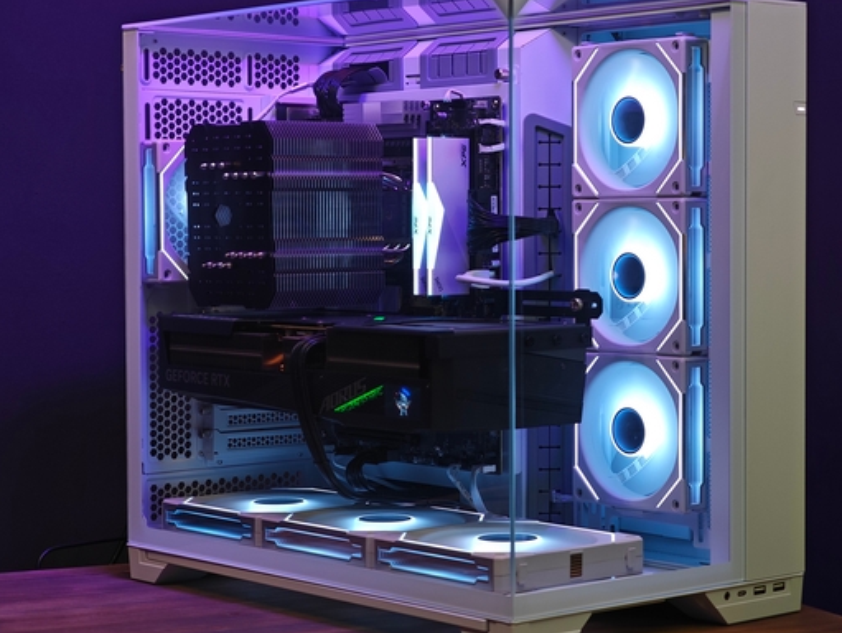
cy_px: 318
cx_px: 473
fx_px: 2142
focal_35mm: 88
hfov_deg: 22.2
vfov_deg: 16.8
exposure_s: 1/10
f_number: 1.8
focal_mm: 12.28
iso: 100
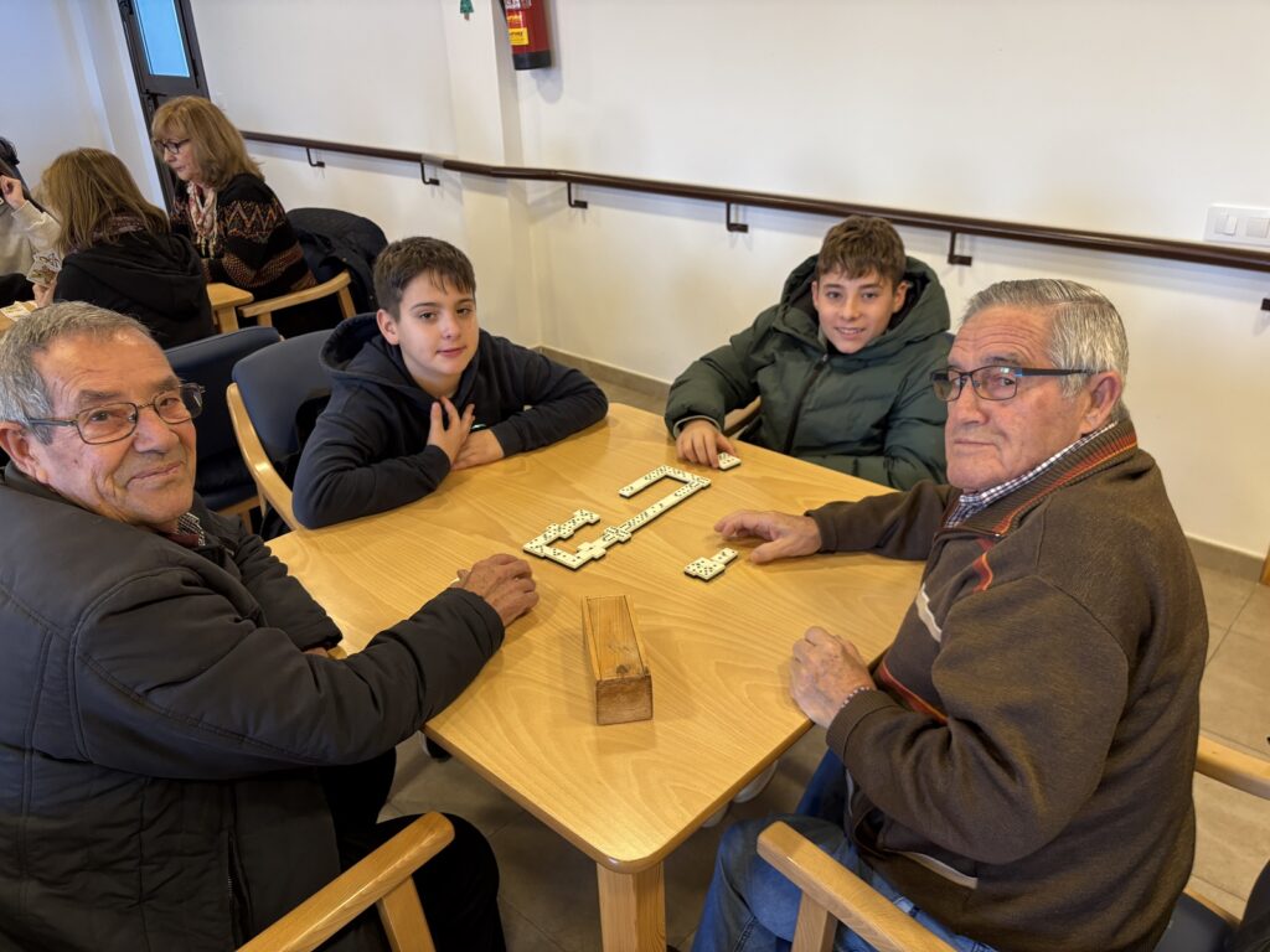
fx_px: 954
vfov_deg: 53.1
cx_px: 635
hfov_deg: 67.3
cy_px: 476
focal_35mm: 26
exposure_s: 1/60
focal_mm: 5.96
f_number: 1.6
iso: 125
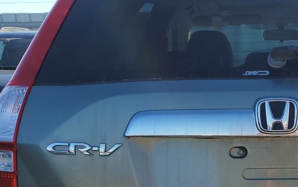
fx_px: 593
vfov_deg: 17.6
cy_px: 168
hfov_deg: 26.9
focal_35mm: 73
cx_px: 286
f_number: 1.5
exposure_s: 1/1667
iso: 50
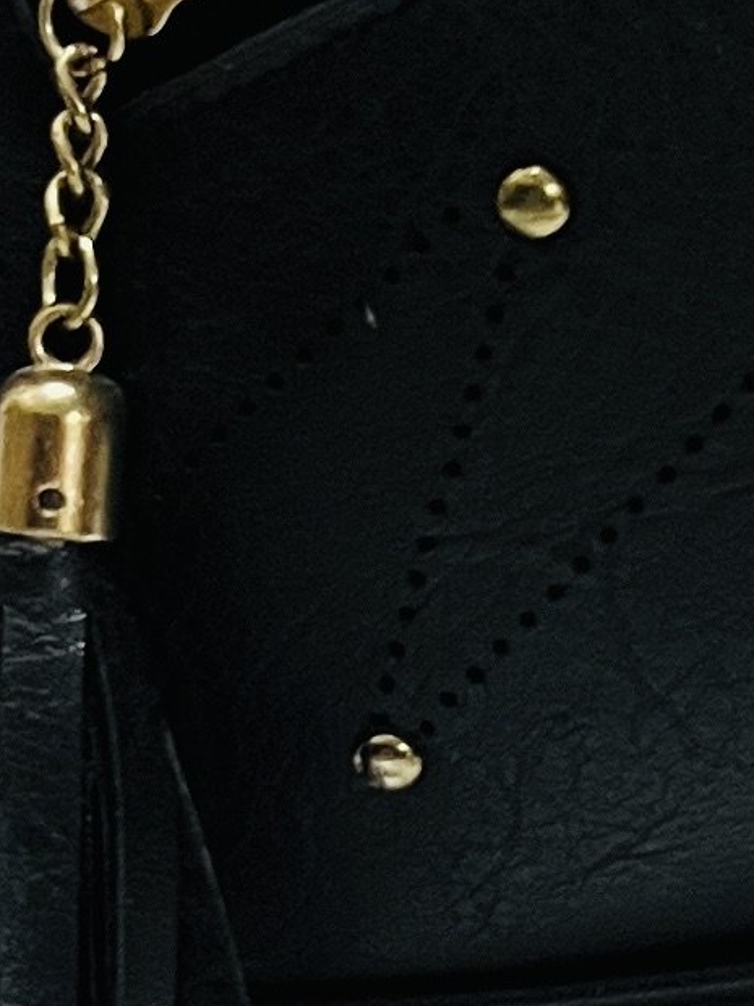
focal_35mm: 169
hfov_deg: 8.7
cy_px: 889
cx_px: 892
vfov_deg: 11.6
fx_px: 4908
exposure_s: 1/50
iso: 200
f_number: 1.6
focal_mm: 5.1
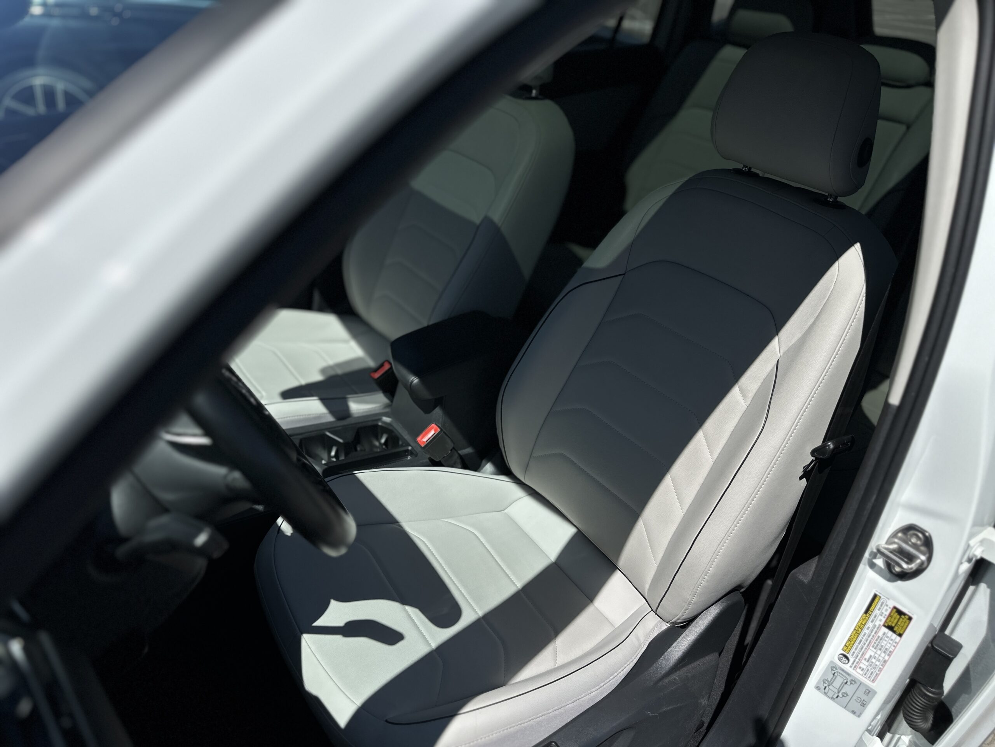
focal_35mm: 24
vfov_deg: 56.8
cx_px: 498
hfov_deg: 71.6
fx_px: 690
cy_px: 374
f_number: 1.78
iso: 80
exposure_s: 1/8197
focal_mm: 6.86
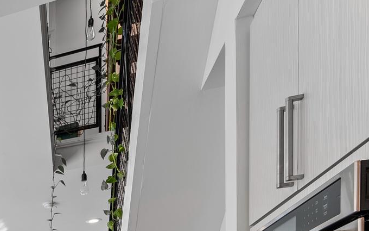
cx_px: -146
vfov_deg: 23.1
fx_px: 432
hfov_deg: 31.3
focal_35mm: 43
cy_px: 362
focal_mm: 14
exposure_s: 1/3
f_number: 8
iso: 100
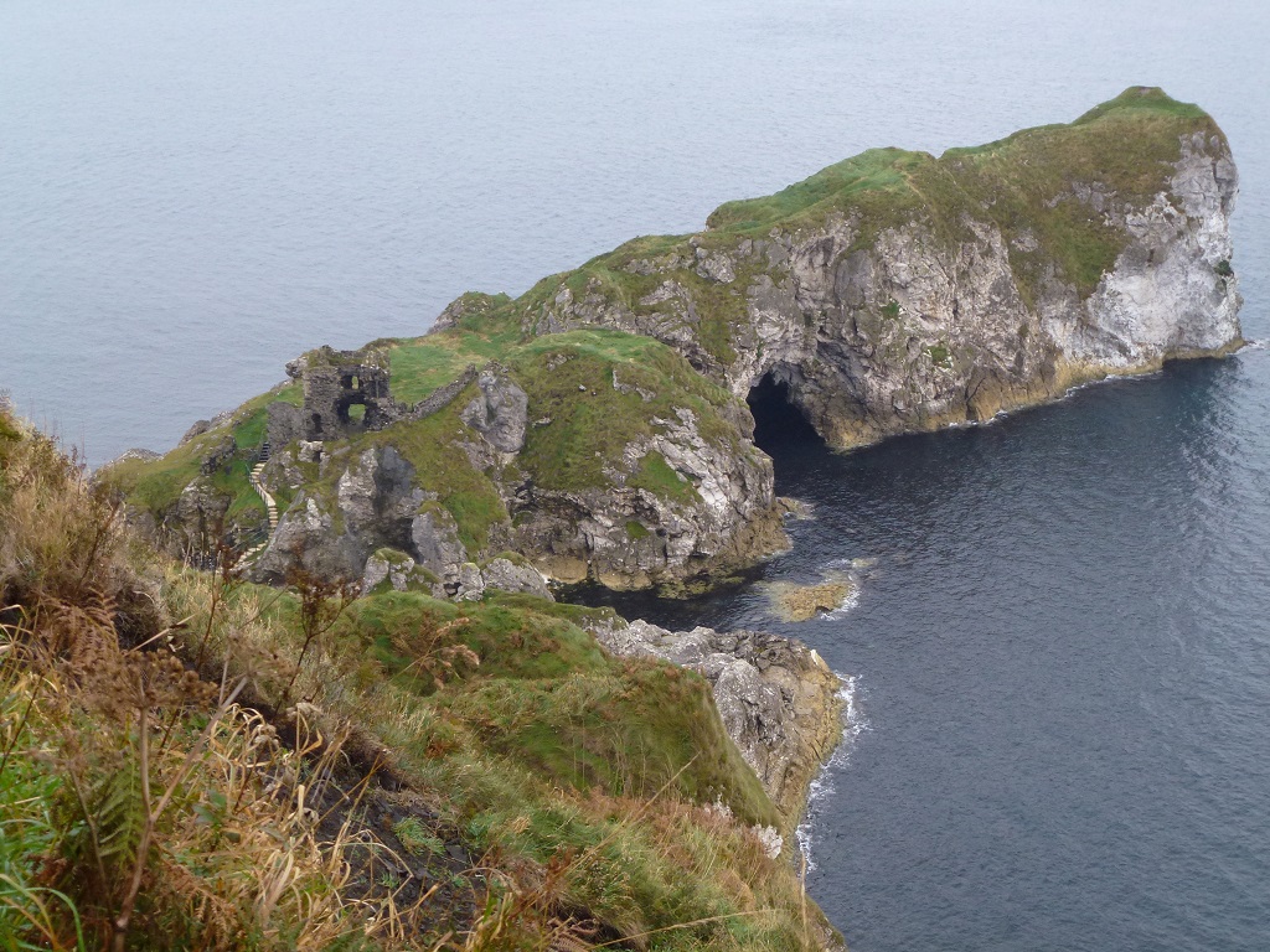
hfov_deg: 36.8
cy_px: 476
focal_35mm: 52
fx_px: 1908
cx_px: 635
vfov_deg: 28.0
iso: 200
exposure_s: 1/80
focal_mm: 9.4
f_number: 4.3
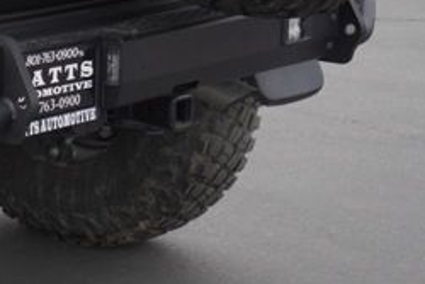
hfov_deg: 11.8
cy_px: -83
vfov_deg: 8.5
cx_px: -355
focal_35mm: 160
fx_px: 1890
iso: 100
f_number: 5
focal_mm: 26
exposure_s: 1/80
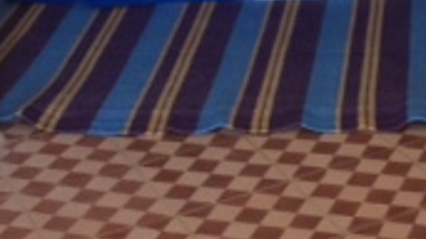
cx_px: 426
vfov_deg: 8.6
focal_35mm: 130
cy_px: -314
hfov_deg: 16.2
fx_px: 1468
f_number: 2.4
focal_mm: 3.3
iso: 40
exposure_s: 1/24
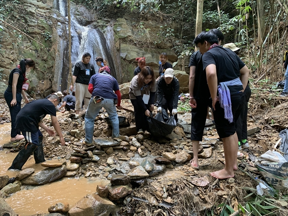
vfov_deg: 53.0
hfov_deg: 67.3
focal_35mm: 26
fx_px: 216
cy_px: 108
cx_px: 144
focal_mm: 4.25
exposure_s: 1/60
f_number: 1.8
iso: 250
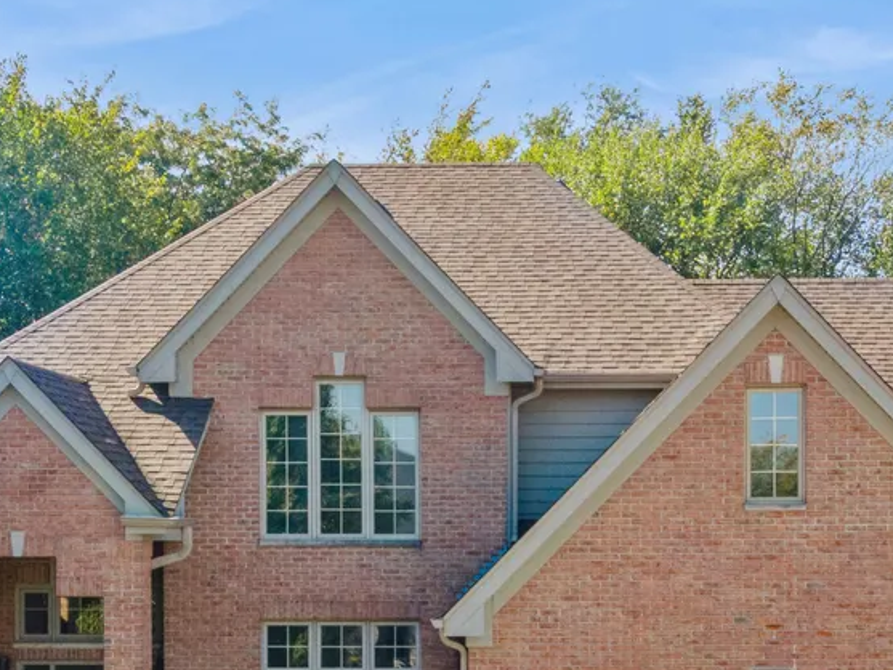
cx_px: 540
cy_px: 825
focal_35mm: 62
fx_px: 1600
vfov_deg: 21.7
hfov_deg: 31.1
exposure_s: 1/200
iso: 200
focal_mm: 4.5
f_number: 2.8
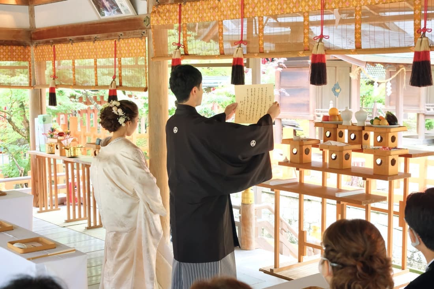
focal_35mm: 56
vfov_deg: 24.2
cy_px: 144
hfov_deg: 35.6
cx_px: 217
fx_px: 675
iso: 3200
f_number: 5
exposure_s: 1/100
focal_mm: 37.6
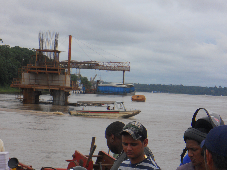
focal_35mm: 143
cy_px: 85
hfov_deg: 13.8
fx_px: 938
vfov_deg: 10.4
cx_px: 113
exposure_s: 1/500
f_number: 6.6
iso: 100
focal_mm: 25
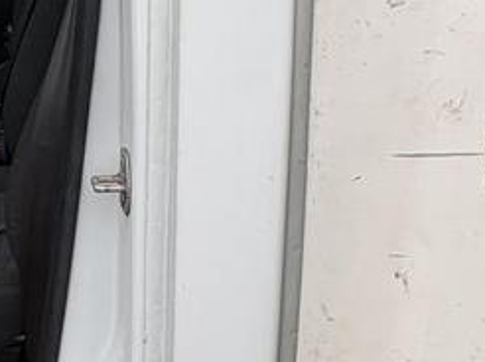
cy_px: 94
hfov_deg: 33.0
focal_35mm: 51
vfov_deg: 28.1
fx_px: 714
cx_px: -43
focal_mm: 2.22
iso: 50
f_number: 2.2
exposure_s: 1/167
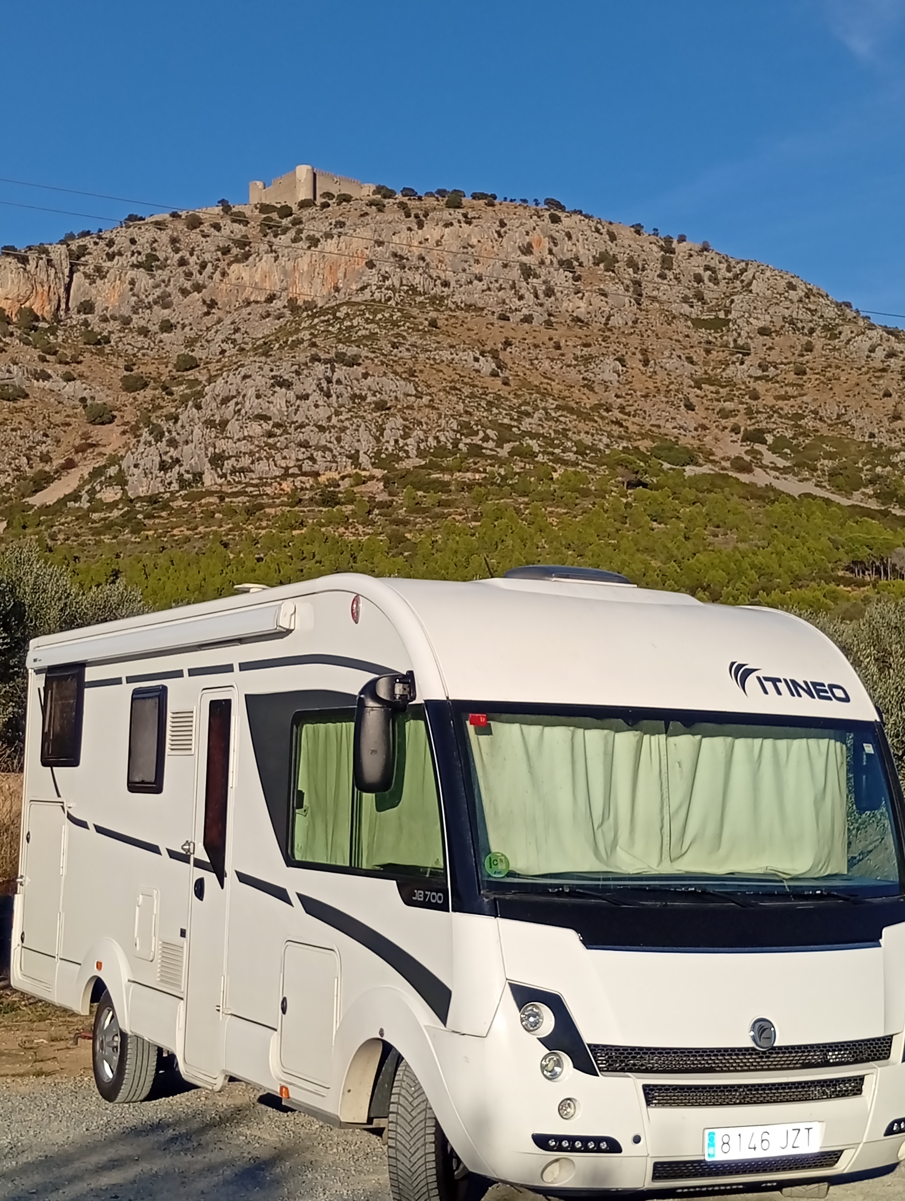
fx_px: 1878
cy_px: 600
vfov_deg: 35.5
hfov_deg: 27.1
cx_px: 452
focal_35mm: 54
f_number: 1.8
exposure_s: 1/1980
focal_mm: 3.84
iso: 50
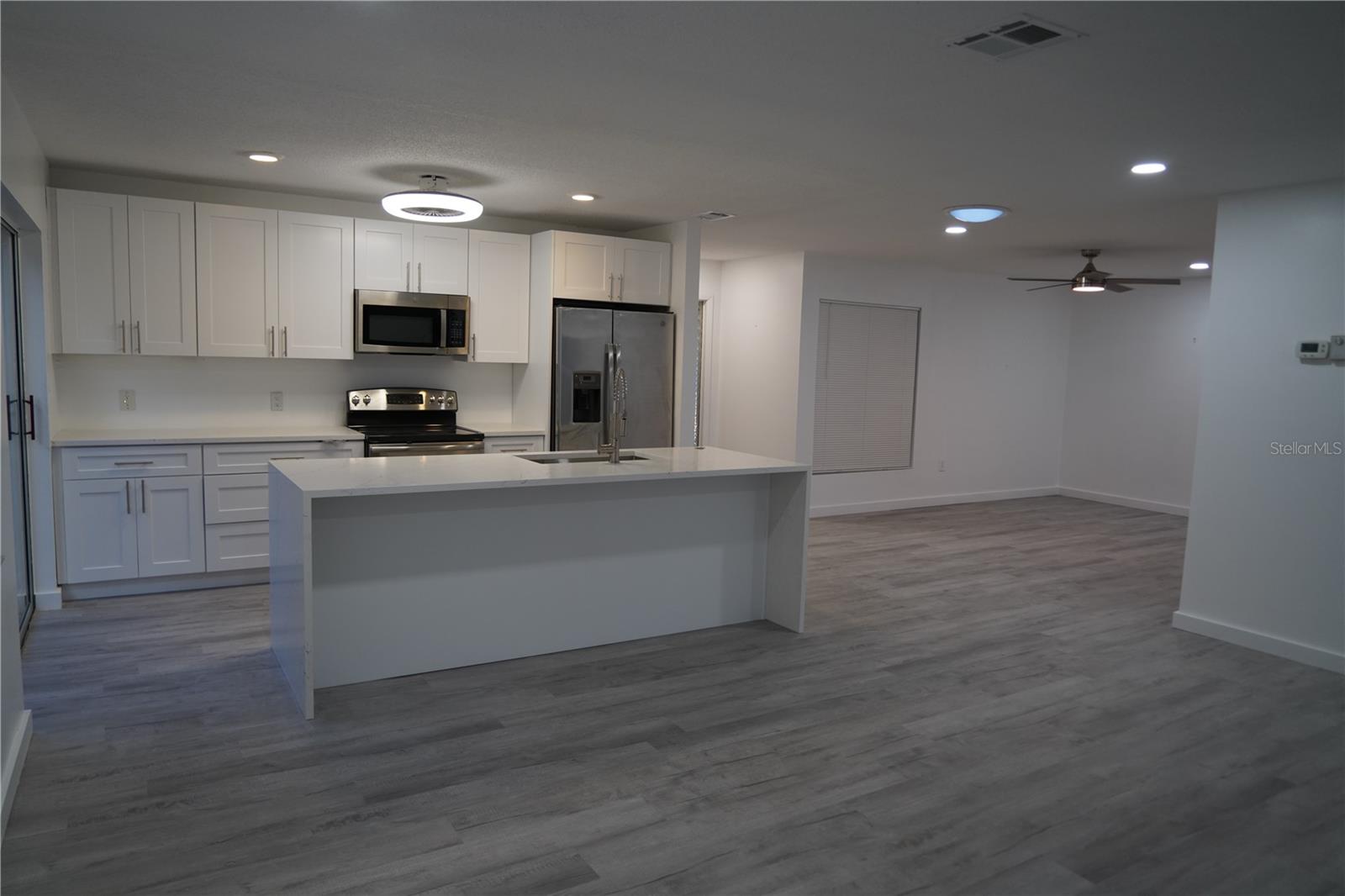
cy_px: 448
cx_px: 672
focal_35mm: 24
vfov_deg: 53.1
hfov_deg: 73.8
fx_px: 896
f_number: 4
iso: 800
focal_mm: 24
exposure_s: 1/160
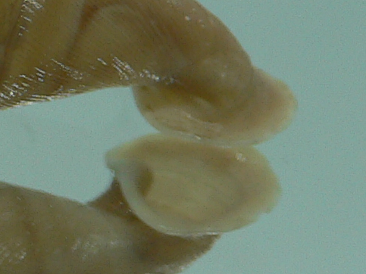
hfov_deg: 12.9
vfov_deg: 10.2
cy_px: 105
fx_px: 1543
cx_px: -166
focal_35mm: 146
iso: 80
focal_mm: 4.6
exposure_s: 1/80
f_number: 2.8
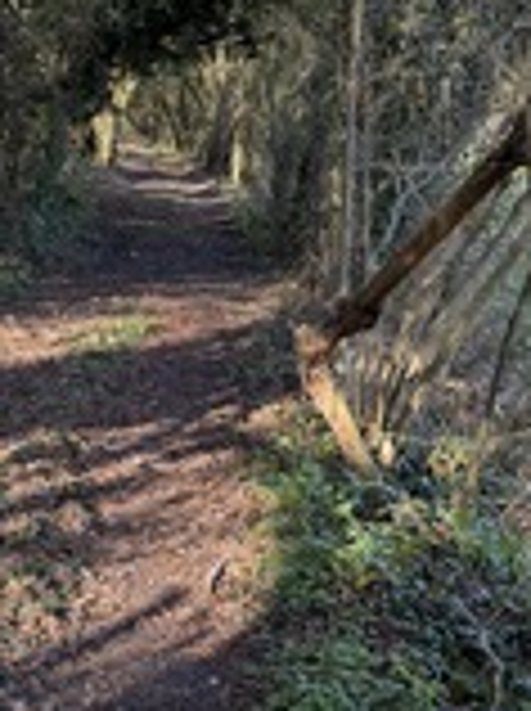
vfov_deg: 25.7
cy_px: 299
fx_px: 1559
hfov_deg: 19.0
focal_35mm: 76
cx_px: 40
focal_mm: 6.76
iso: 100
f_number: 1.78
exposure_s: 1/355
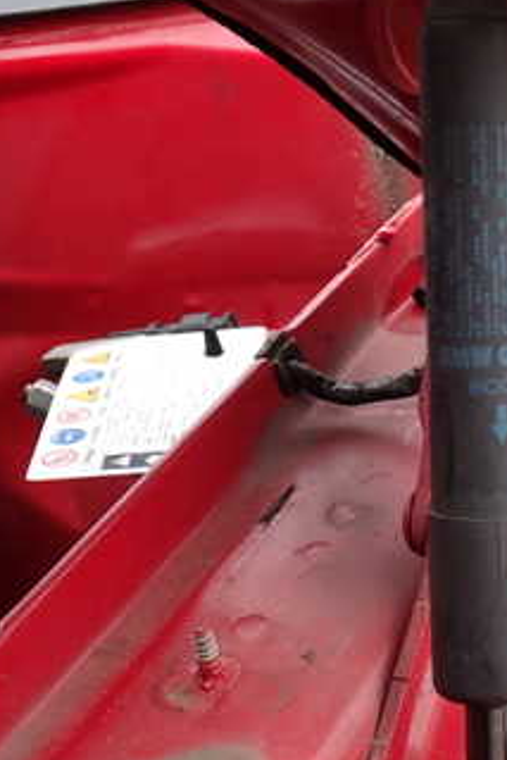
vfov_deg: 23.6
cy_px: 334
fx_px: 1815
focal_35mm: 86
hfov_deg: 15.9
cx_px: 345
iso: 100
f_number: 2.9
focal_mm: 7.84
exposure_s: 1/100
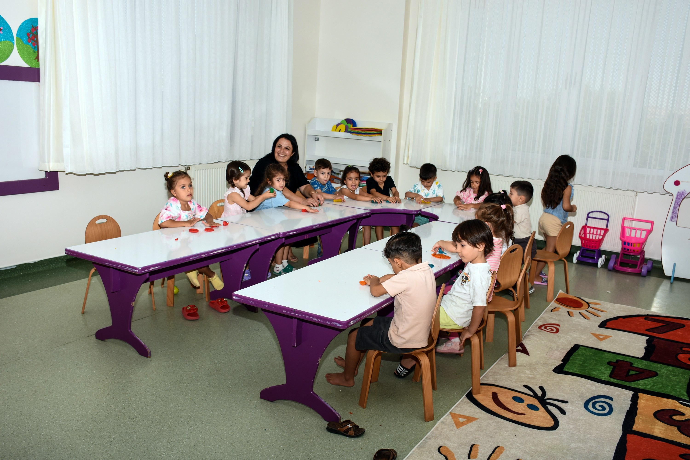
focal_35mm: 33
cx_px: 345
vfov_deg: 40.0
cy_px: 230
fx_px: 632
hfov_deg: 57.2
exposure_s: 1/250
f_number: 6.3
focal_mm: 22
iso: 100
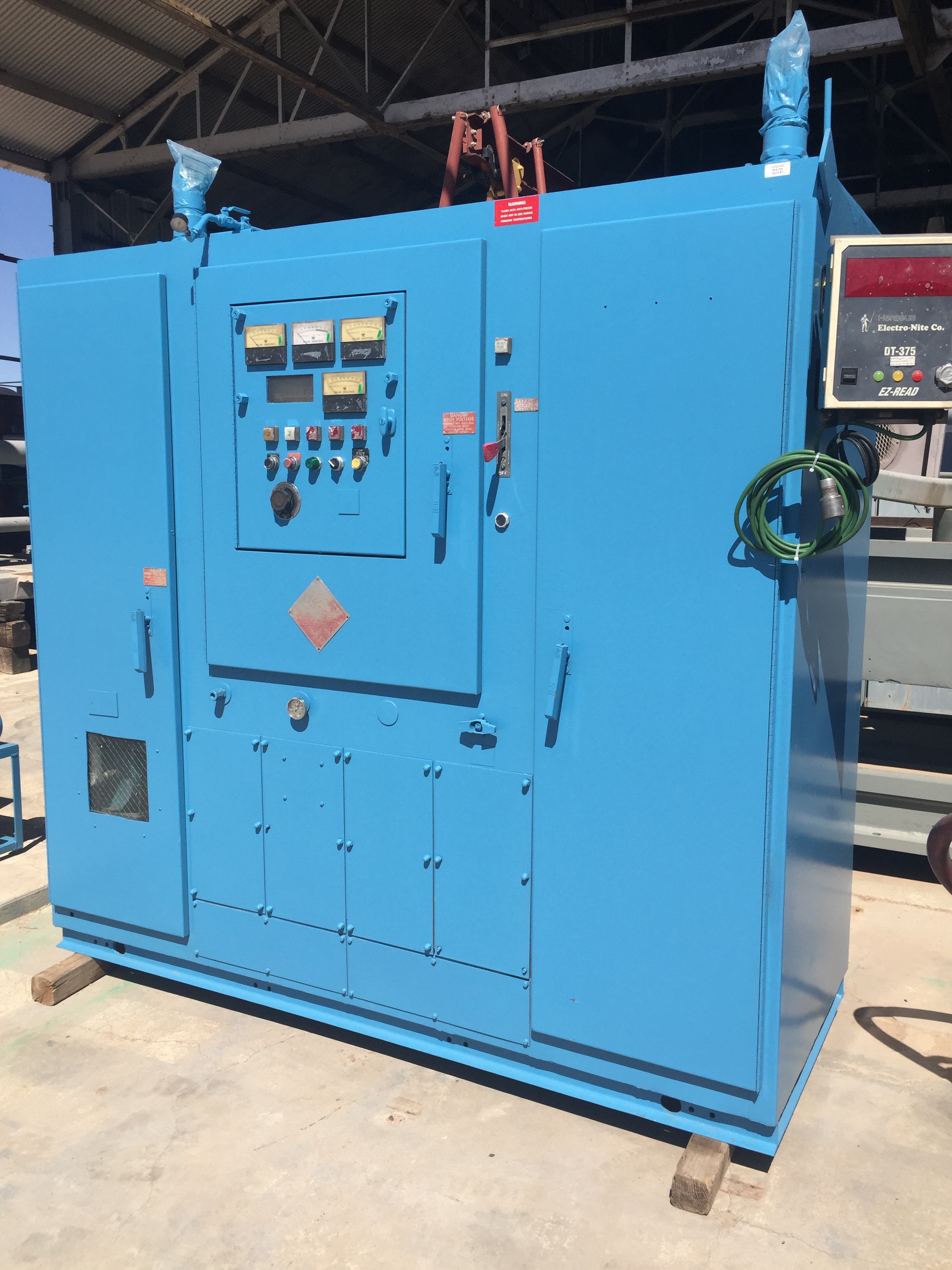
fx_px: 1063
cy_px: 635
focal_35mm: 29
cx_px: 476
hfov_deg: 48.2
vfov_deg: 61.7
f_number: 2.2
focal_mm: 4.15
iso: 32
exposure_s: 1/2825
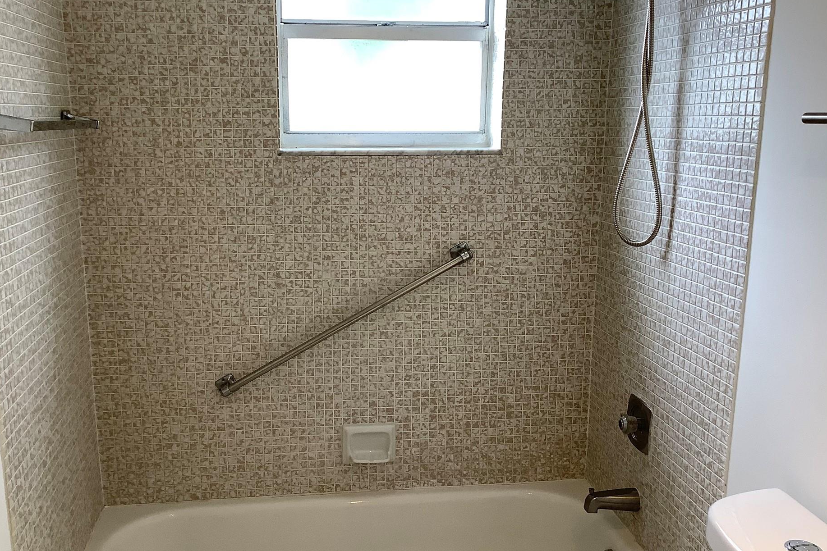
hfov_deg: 53.1
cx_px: 377
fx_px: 827
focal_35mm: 36
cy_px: 305
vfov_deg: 36.8
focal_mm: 3.3
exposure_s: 1/60
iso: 64
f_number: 2.4
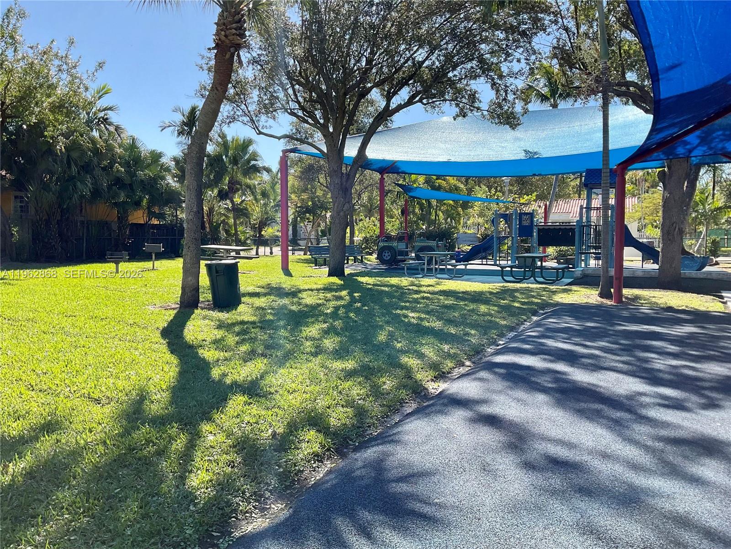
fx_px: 612
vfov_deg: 48.2
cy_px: 274
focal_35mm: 29
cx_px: 366
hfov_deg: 61.7
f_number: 1.8
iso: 16
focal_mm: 3
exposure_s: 1/869
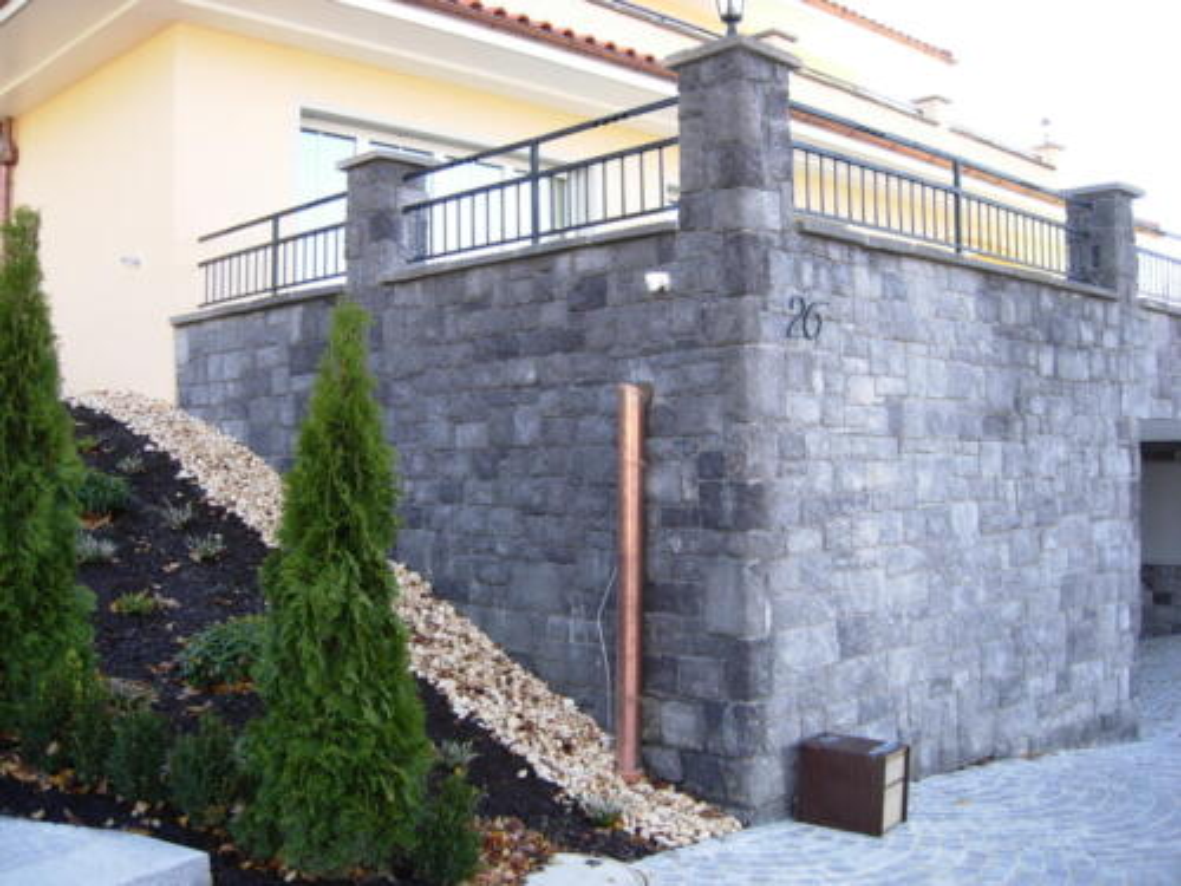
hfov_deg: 51.4
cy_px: 443
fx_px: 1228
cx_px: 590
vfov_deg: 39.7
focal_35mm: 36
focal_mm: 7.5
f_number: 2.7
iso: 50
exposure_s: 1/71.8
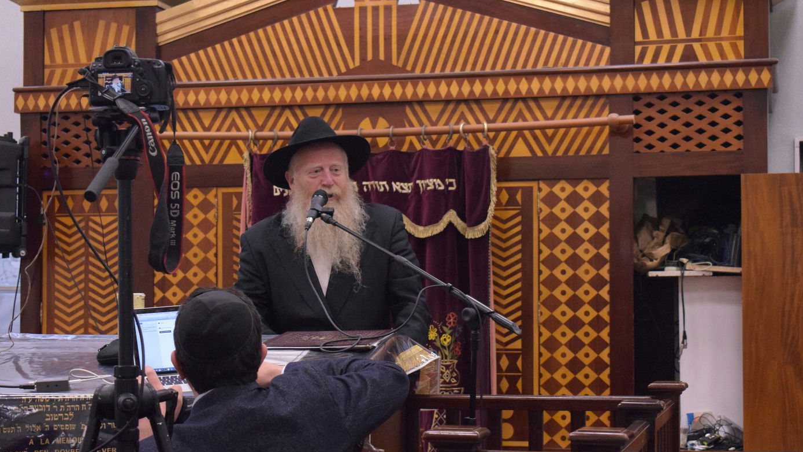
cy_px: 261
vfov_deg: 15.9
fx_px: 1618
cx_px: 400
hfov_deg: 27.9
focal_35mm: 76
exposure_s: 1/160
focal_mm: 48
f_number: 5.6
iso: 5000
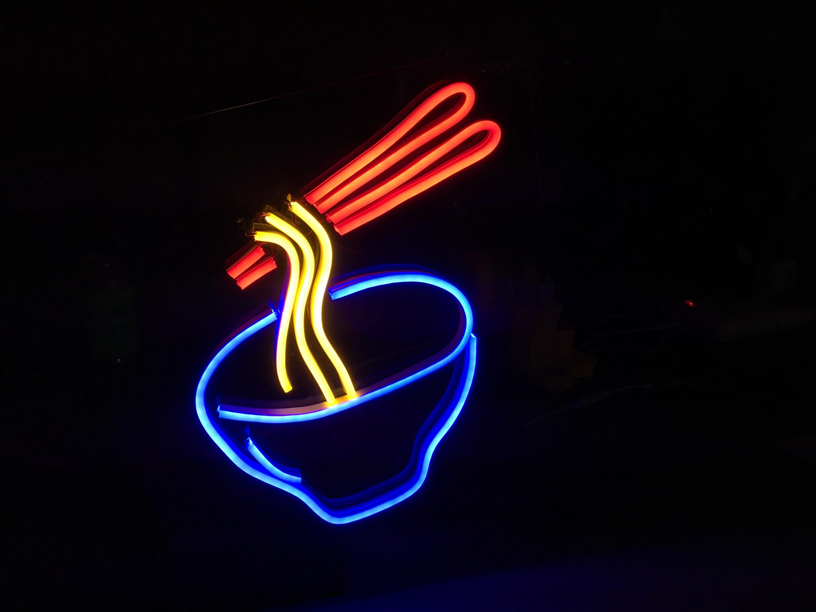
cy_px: 306
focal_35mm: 29
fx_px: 684
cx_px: 408
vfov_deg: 48.2
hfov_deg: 61.7
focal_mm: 4.15
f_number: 2.2
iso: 25
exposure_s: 1/33
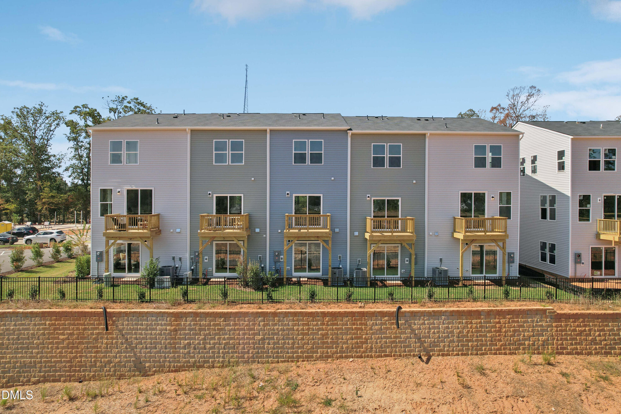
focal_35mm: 22
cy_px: 207
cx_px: 310
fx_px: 379
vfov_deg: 57.2
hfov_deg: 78.6
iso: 110
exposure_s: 1/180
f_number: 2.8
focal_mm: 8.4
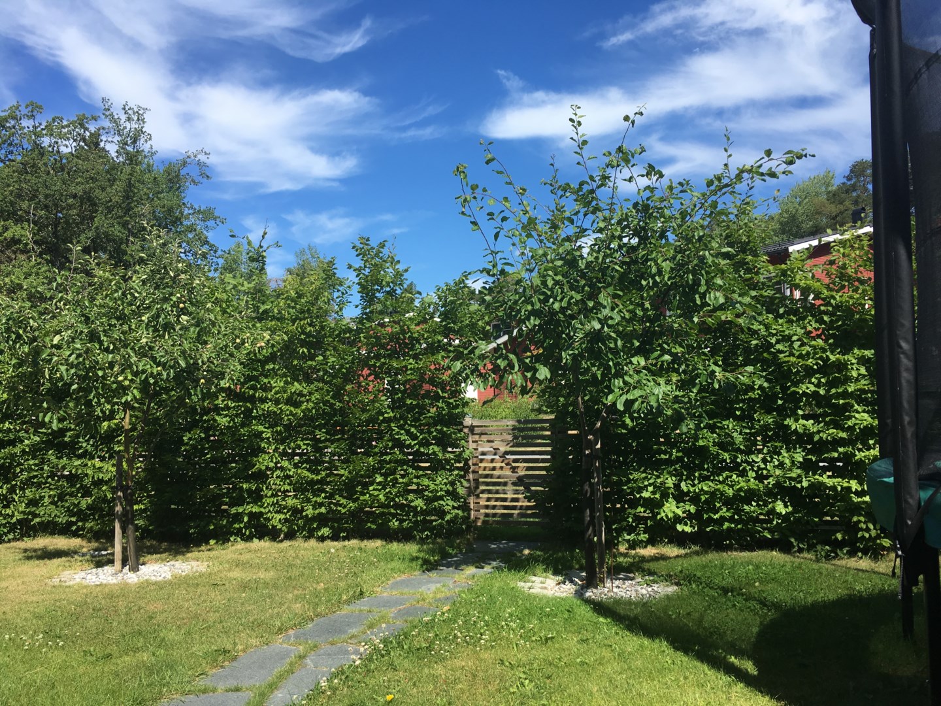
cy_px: 353
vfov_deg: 48.2
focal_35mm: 29
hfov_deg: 61.7
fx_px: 788
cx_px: 470
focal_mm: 4.15
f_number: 2.2
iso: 25
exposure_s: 1/1241
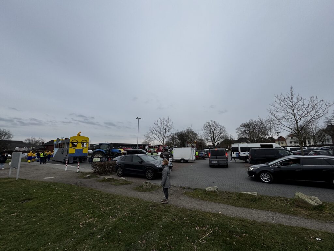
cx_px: 167
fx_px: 135
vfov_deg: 85.7
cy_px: 126
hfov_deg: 102.1
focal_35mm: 14
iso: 40
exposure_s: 1/459
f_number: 2.2
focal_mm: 2.22
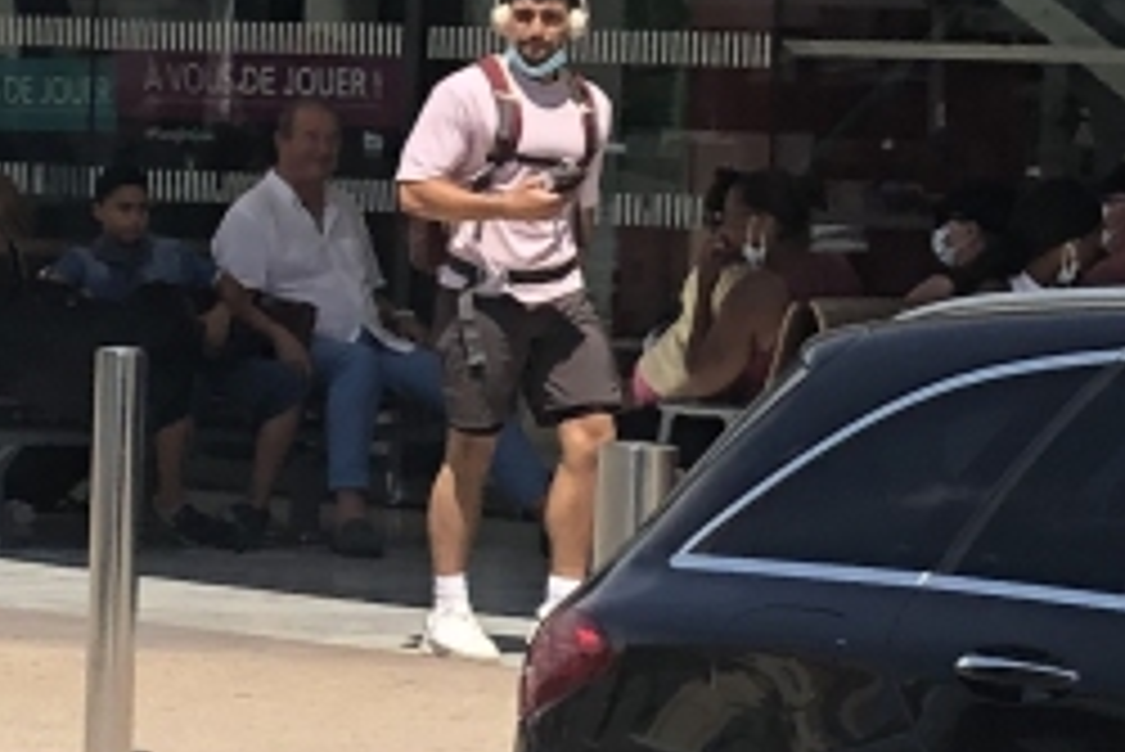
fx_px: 9005
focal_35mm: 288
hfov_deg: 6.7
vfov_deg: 4.8
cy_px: 396
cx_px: -1654
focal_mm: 6
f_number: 2.4
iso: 16
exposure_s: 1/1230
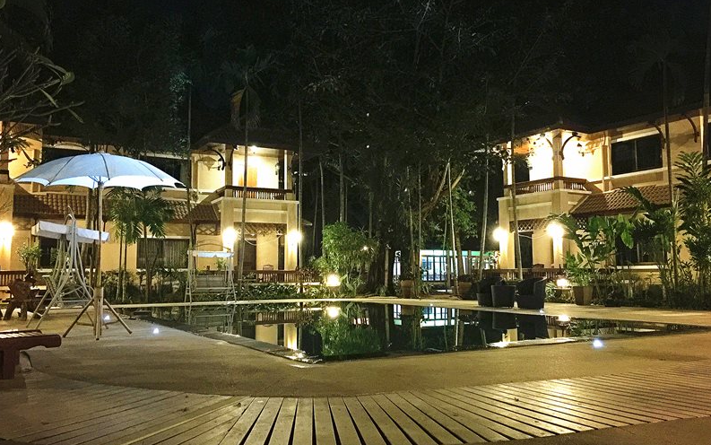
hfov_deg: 61.2
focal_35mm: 31
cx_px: 356
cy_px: 218
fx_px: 601
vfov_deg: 40.6
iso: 320
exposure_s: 1/4
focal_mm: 4.15
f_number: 2.2
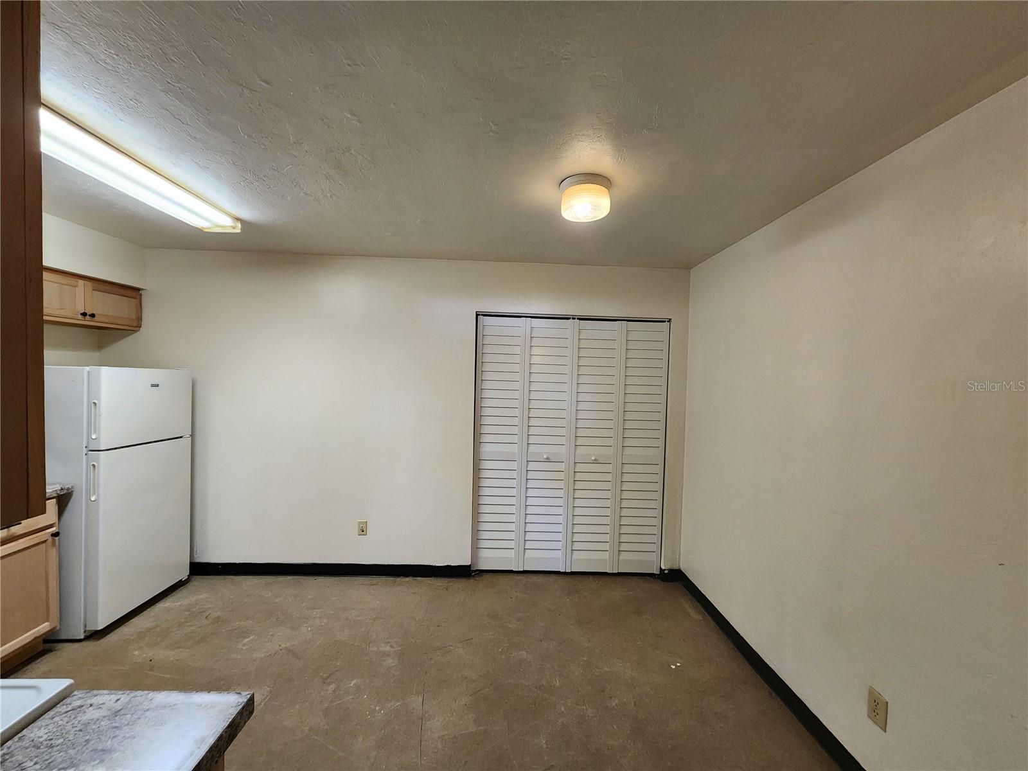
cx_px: 514
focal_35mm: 13
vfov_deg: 89.9
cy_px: 386
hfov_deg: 106.2
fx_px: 386
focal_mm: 2.2
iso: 320
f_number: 2.2
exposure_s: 1/60
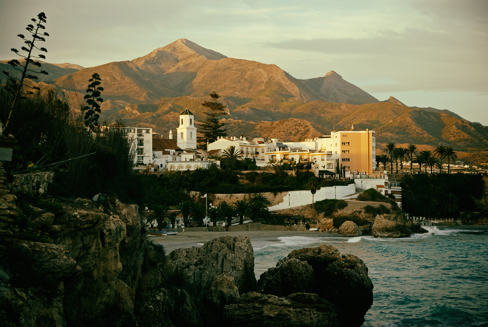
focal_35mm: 75
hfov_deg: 27.0
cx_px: 244
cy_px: 164
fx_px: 1018
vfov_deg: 18.2
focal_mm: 50
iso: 100
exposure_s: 1/80
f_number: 5.6
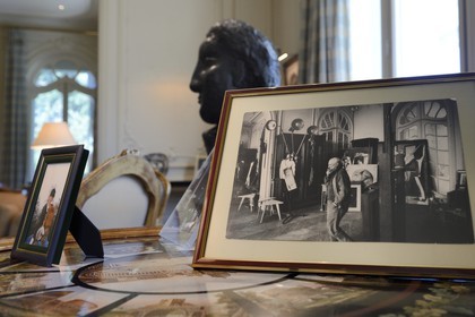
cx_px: 238
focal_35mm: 34
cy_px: 158
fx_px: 449
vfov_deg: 38.9
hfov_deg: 55.8
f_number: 4.5
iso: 800
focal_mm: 34
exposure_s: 1/125
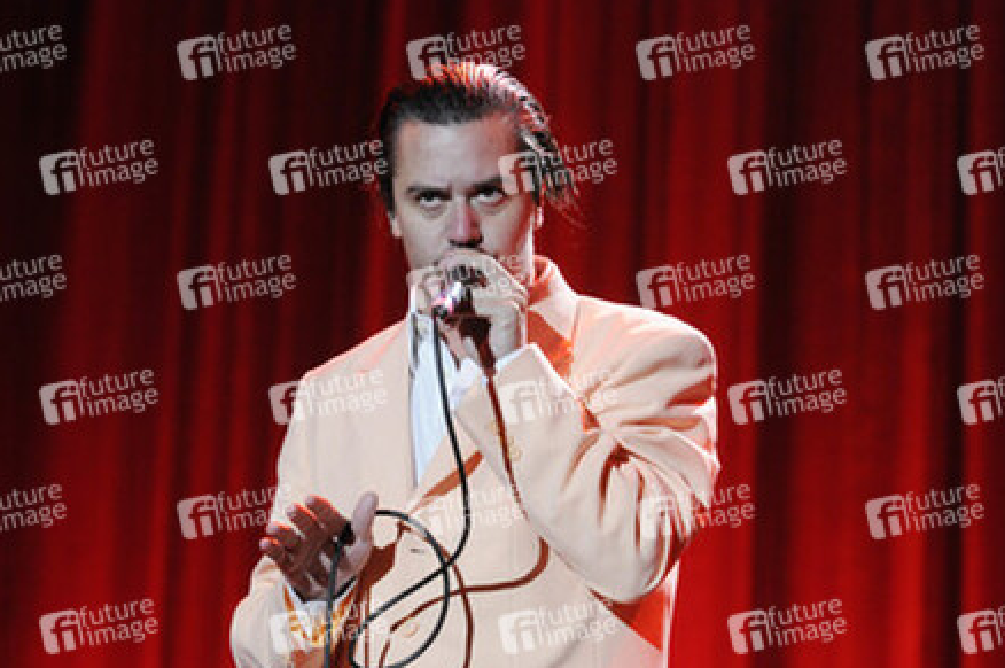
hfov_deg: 11.9
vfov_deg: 7.9
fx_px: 4824
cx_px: 497
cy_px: 340
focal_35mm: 173
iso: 2000
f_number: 4.5
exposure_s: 1/250
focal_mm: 112
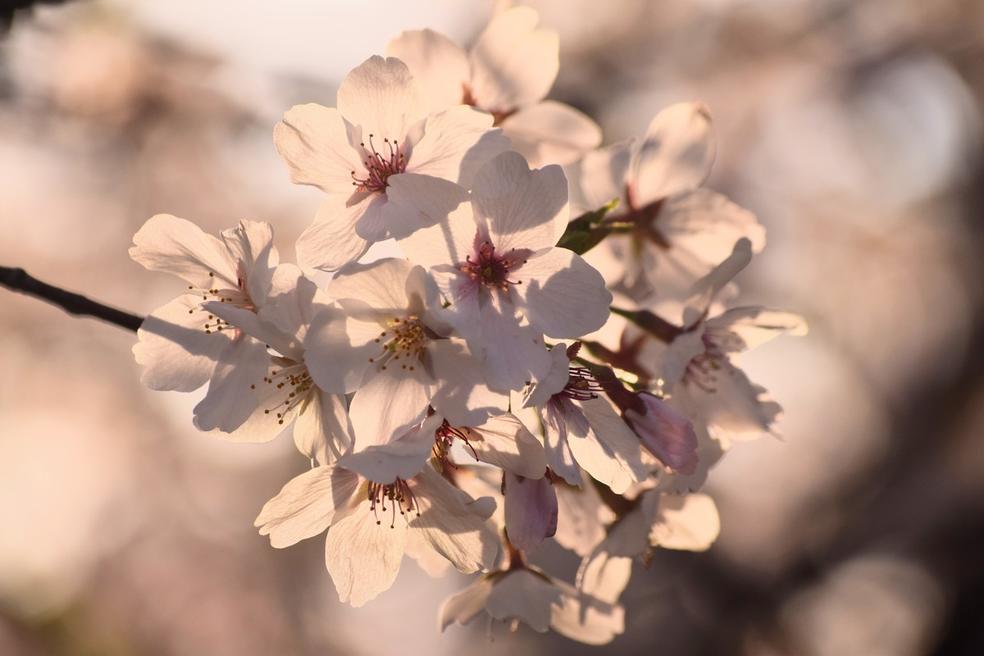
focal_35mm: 218
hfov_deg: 9.5
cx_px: 492
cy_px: 328
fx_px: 5945
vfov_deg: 6.3
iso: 200
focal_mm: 145
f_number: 8
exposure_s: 1/800
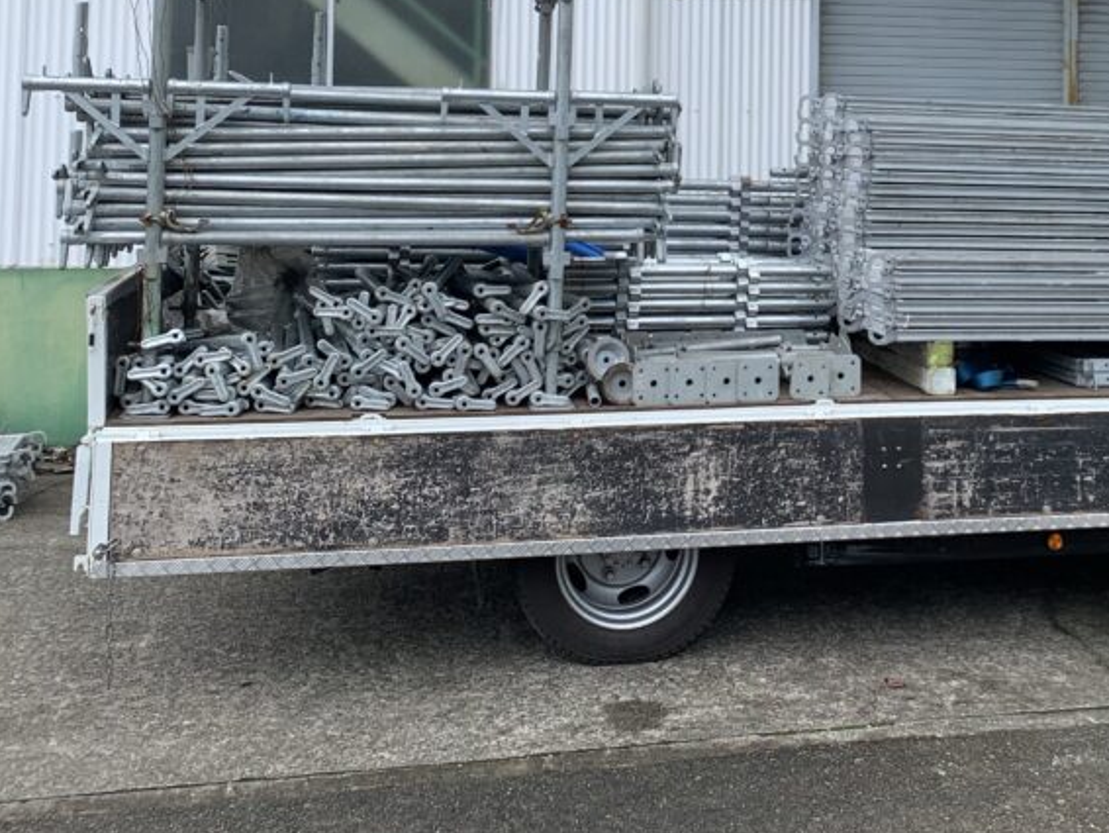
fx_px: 1506
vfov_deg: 29.8
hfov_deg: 39.5
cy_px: 102
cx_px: 809
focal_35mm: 47
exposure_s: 1/701
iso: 25
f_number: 1.8
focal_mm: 4.25
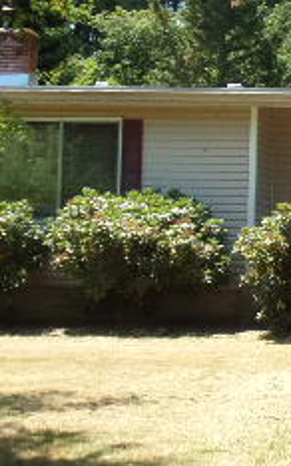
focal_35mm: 113
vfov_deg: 18.4
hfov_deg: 11.2
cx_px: 395
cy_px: 167
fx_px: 1436
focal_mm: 7
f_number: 3.9
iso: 80
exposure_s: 1/250
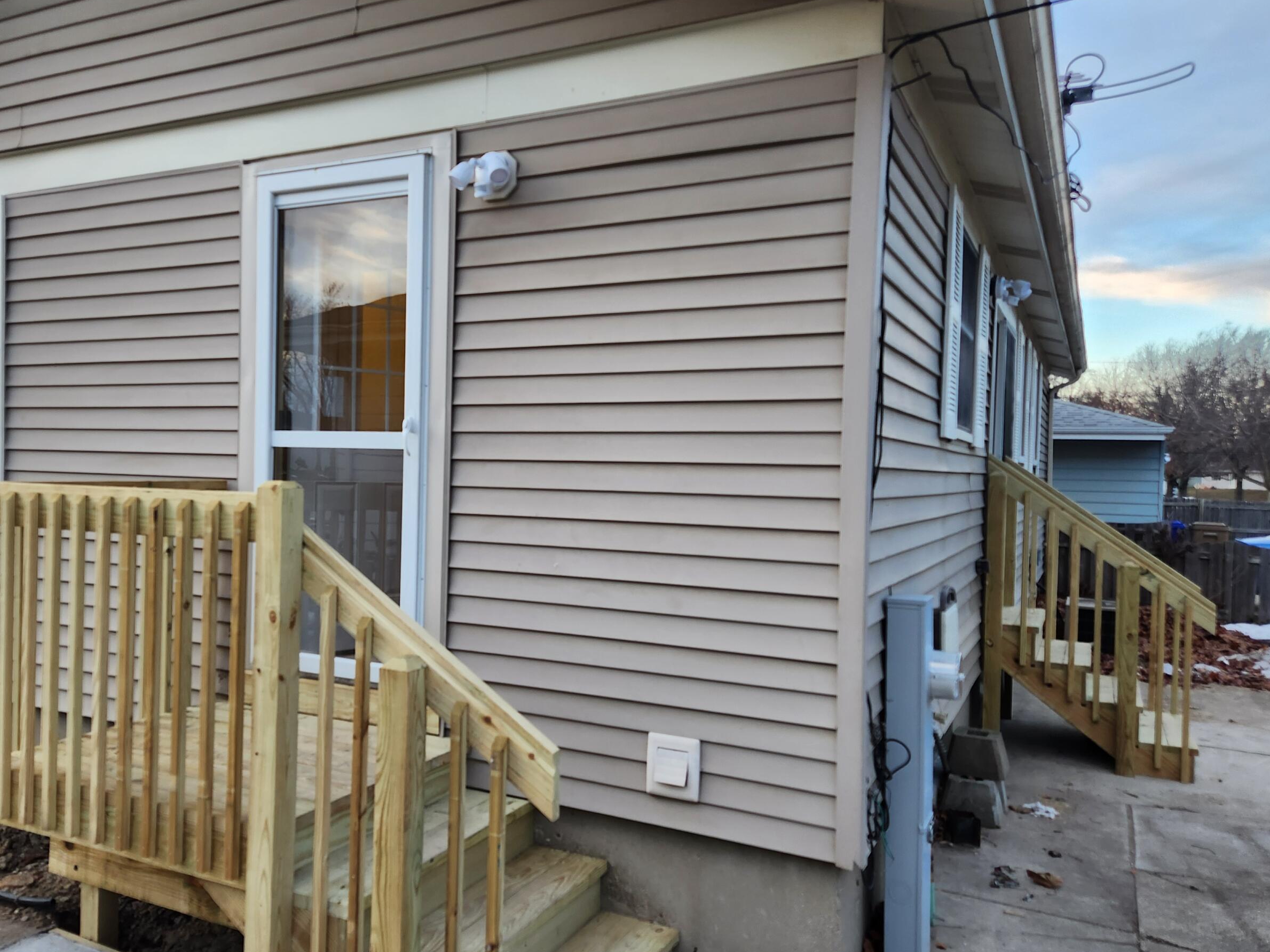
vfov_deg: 48.2
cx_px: 518
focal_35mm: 29
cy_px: 493
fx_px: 1064
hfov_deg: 61.2
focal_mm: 5.4
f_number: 1.8
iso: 100
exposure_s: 1/180
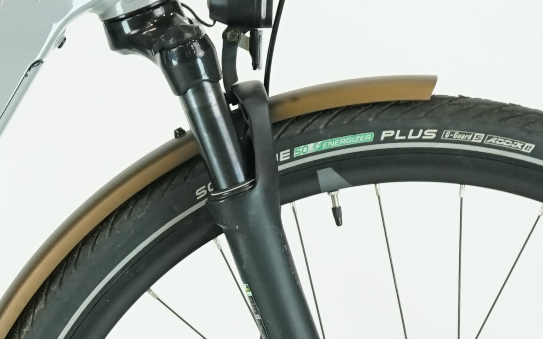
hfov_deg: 7.2
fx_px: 4217
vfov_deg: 4.6
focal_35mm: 285
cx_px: -302
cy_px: 253
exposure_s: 1/200
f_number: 5.6
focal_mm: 62
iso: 1600
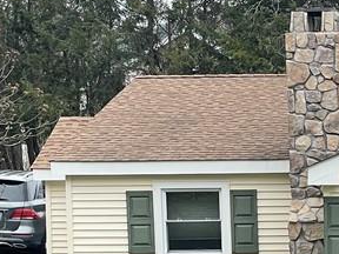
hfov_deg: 10.5
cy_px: 396
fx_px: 1812
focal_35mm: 185
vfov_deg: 7.9
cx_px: 405
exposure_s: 1/585
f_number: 2
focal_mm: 6
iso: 25
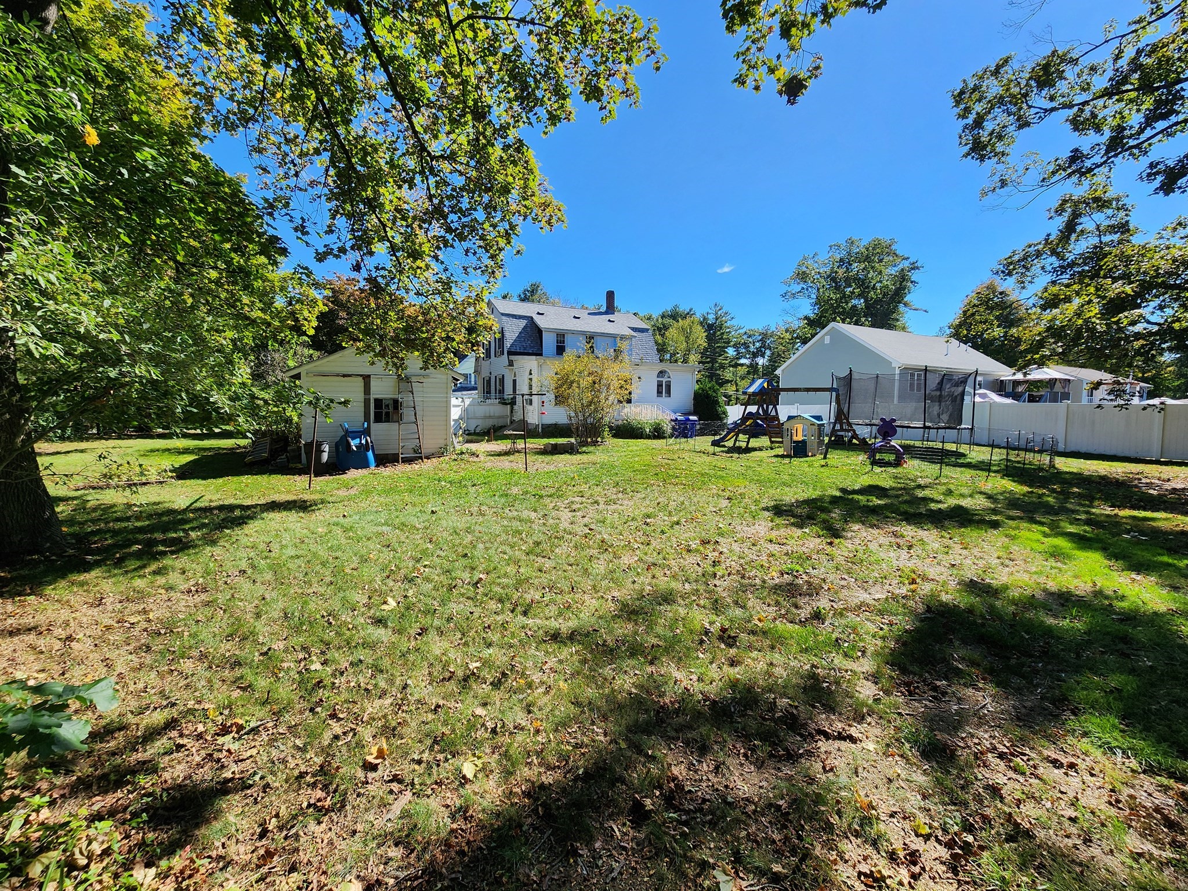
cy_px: 446
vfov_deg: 89.9
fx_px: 446
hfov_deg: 106.2
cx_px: 594
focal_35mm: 13
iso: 50
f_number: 2.2
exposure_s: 1/1235
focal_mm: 2.2
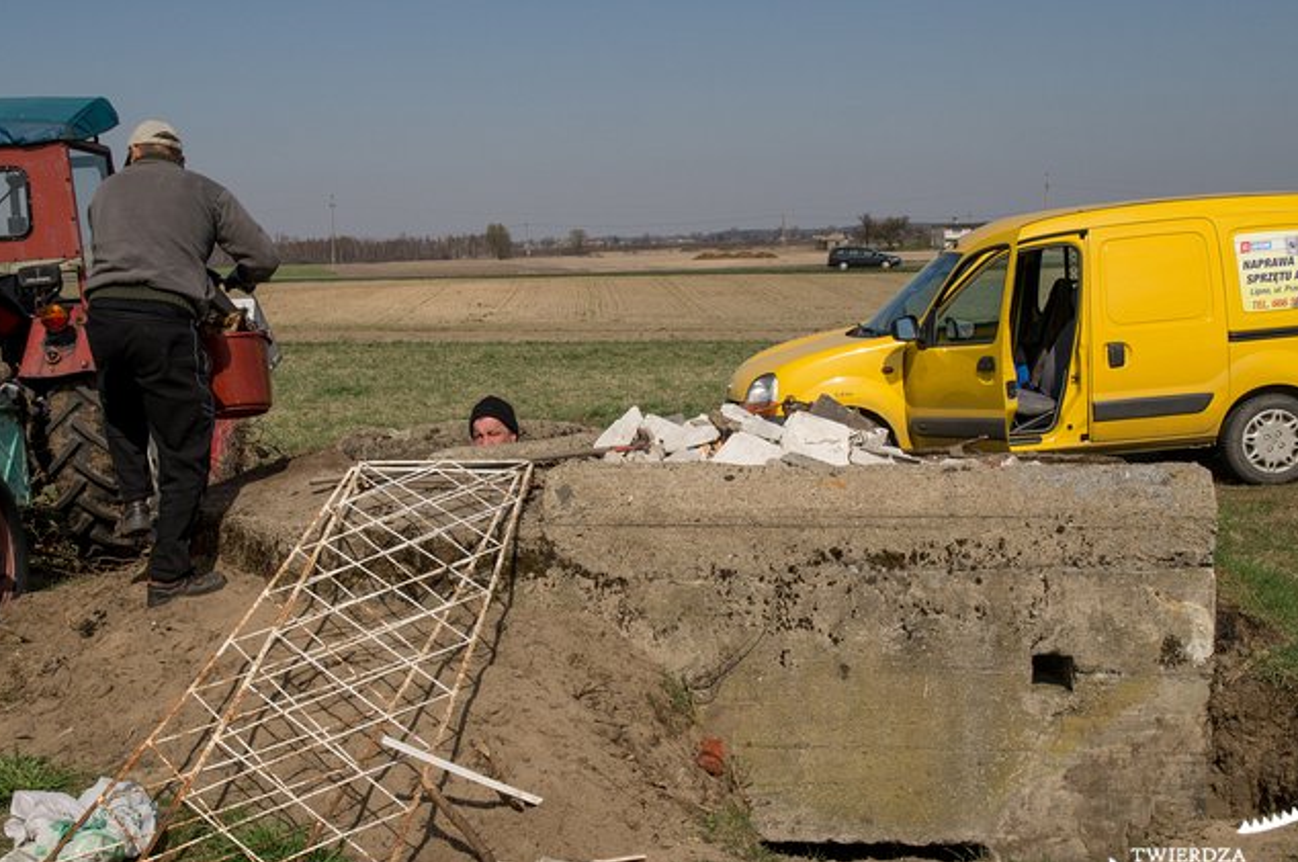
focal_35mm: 49
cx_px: 620
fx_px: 1764
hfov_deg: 40.4
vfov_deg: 27.4
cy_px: 466
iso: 200
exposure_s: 1/1000
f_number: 8
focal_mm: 28
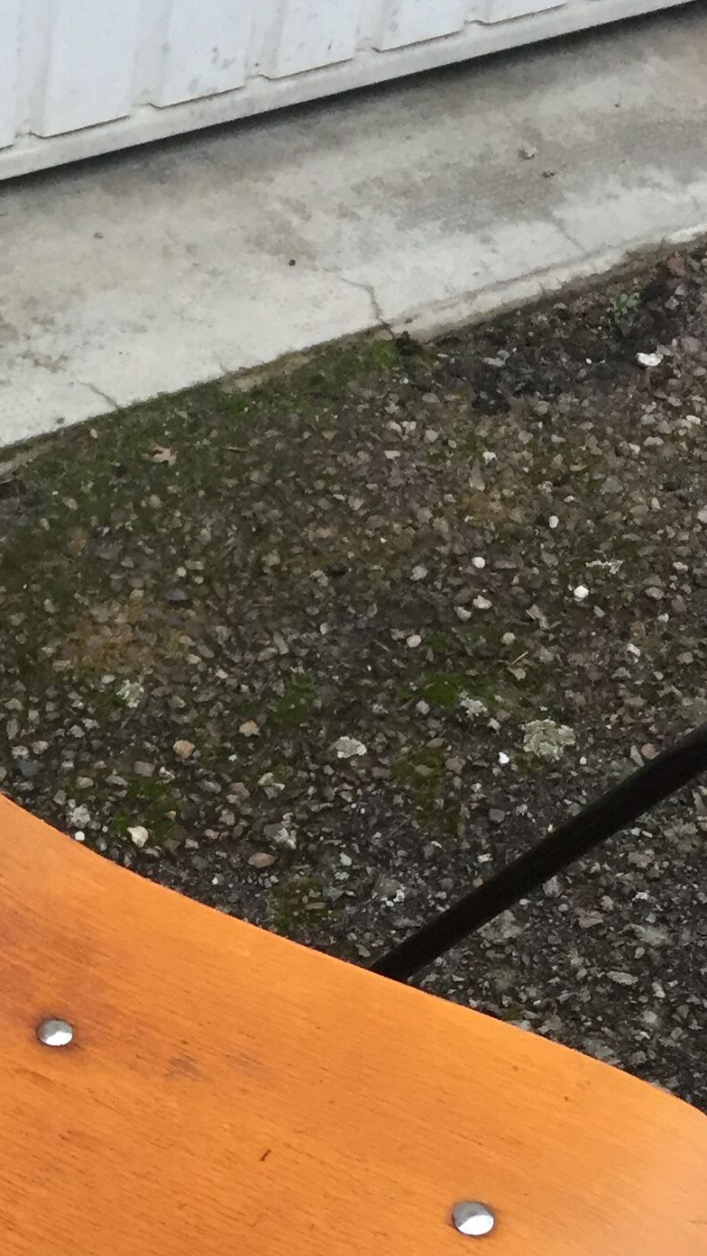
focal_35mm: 74
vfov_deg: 28.0
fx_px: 2467
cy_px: 997
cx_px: -104
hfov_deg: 15.8
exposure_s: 1/33
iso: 125
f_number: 2.2
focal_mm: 4.15
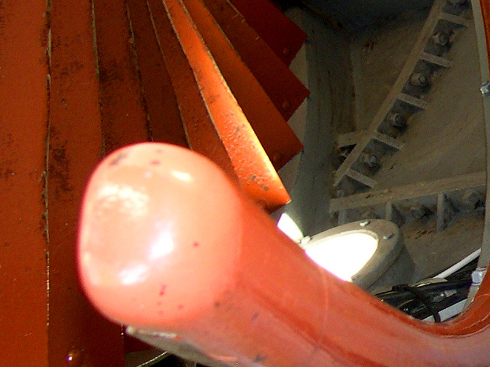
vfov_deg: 13.8
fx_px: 1514
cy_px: 140
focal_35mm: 107
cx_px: 639
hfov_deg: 17.3
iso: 100
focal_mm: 8
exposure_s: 1/30
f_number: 2.8
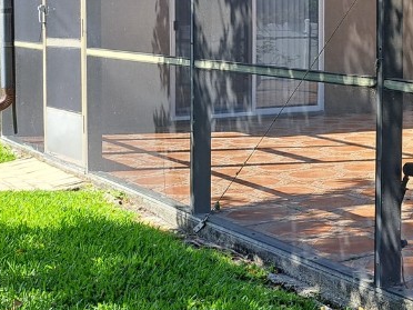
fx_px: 787
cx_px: 527
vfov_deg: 21.9
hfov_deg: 25.5
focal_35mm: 66
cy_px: 53
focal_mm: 5.23
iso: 50
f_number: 1.8
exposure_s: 1/448
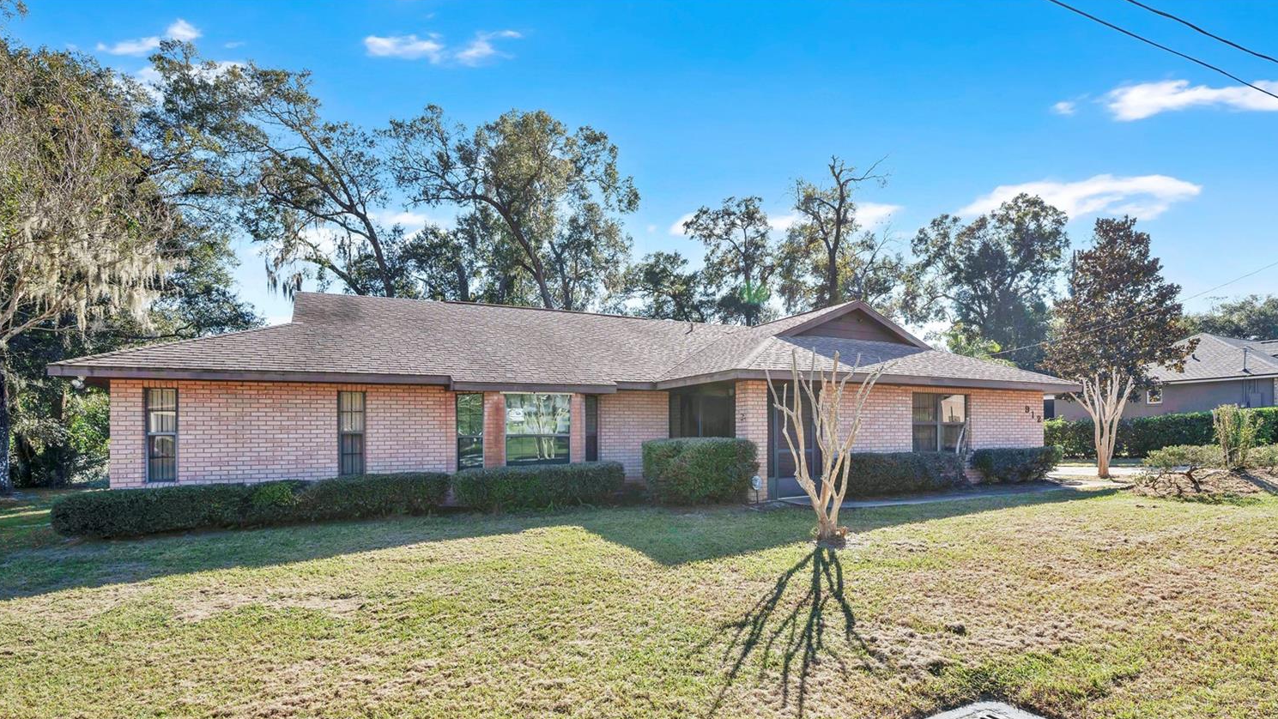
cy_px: 453
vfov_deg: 60.2
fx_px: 610
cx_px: 677
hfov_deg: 92.5
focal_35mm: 18
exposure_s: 1/125
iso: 100
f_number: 9
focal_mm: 16
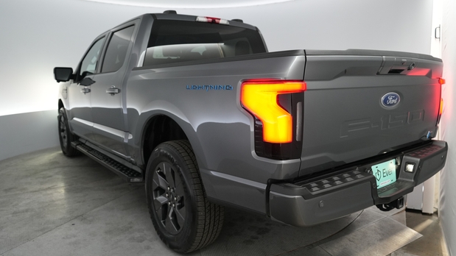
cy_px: 123
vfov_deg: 44.4
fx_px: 314
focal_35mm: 26
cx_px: 224
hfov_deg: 71.9
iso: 1600
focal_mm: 24
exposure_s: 1/160
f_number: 3.2
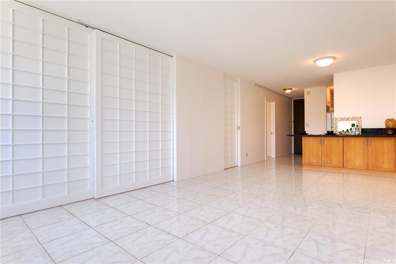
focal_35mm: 18
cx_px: 198
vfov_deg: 67.3
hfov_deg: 90.0
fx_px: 198
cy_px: 132
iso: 100
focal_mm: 18
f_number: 8
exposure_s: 1/30
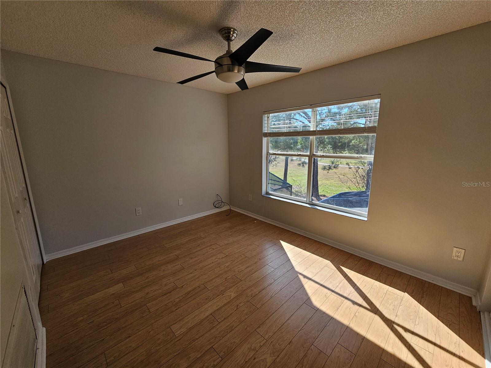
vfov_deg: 89.9
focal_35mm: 13
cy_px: 184
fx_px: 184
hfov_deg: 106.2
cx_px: 246
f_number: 2.2
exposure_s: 1/417
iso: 50
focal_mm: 2.2
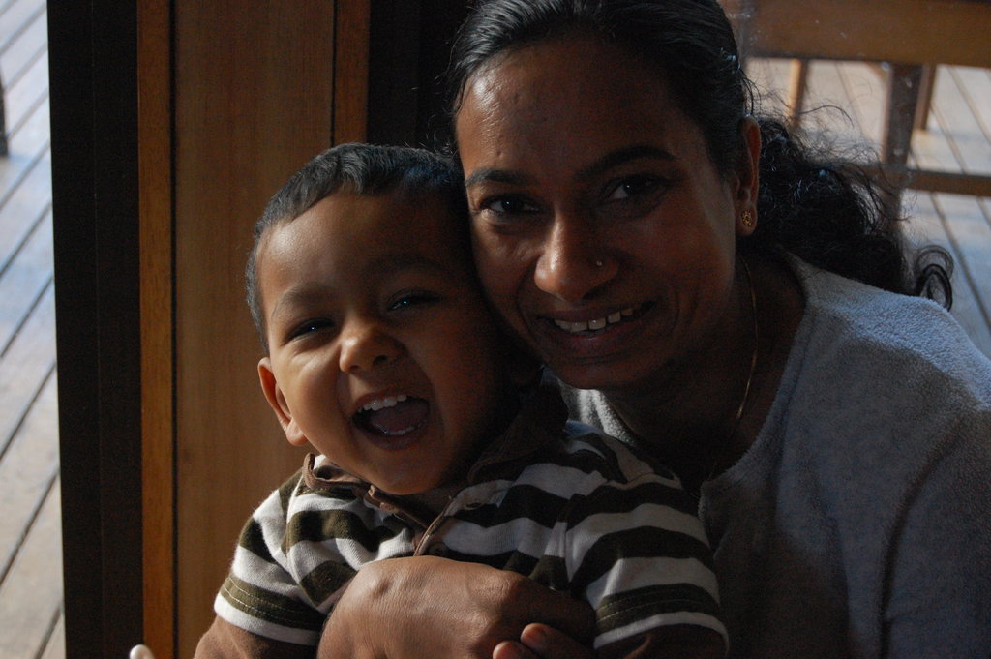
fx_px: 2269
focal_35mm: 82
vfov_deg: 16.5
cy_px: 330
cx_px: 496
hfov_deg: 24.6
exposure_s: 1/60
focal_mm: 55
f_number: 5.6
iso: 1600
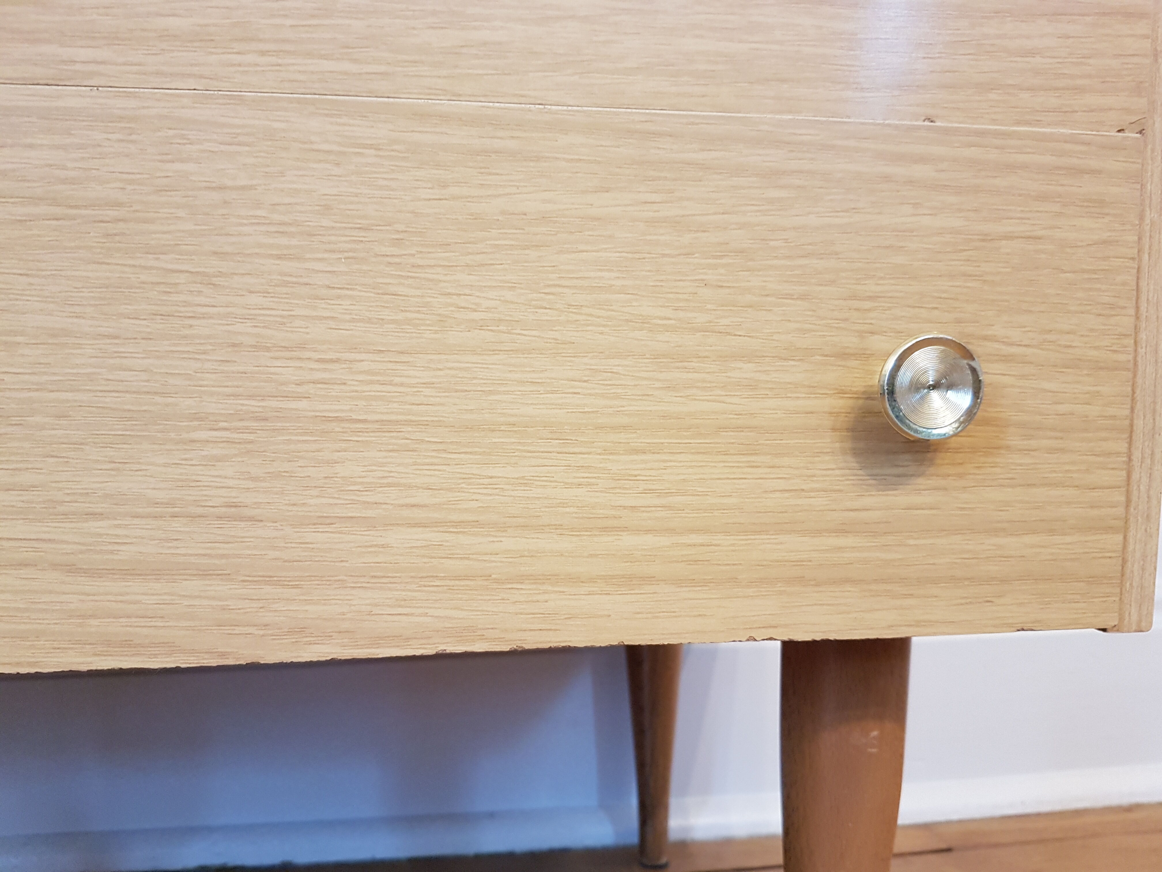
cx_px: 581
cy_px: 436
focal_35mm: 26
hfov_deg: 67.3
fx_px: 873
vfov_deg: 53.1
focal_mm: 4.2
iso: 200
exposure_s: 1/25
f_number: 1.7
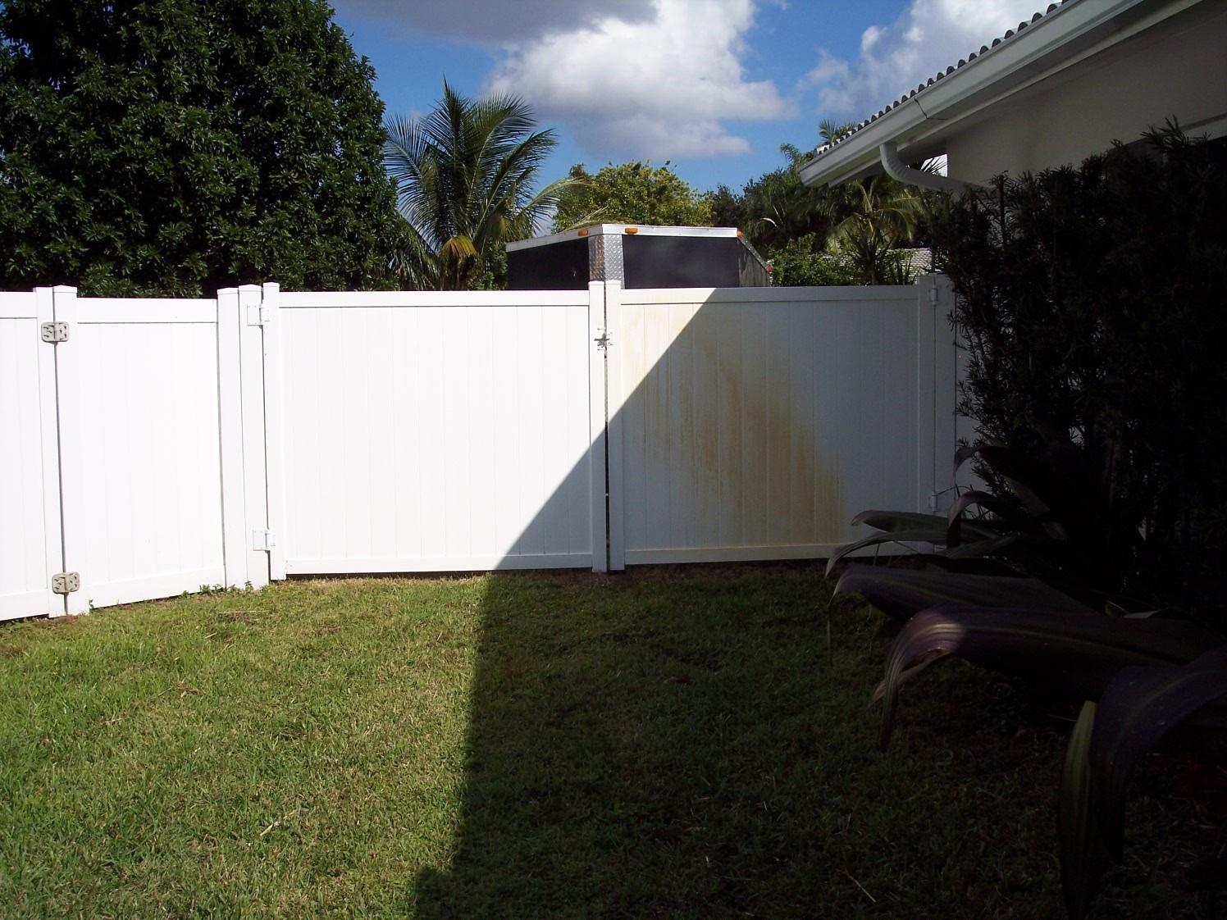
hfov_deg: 47.9
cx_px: 614
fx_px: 1382
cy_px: 460
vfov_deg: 36.8
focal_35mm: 39
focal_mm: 8
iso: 100
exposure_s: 1/750
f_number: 5.6
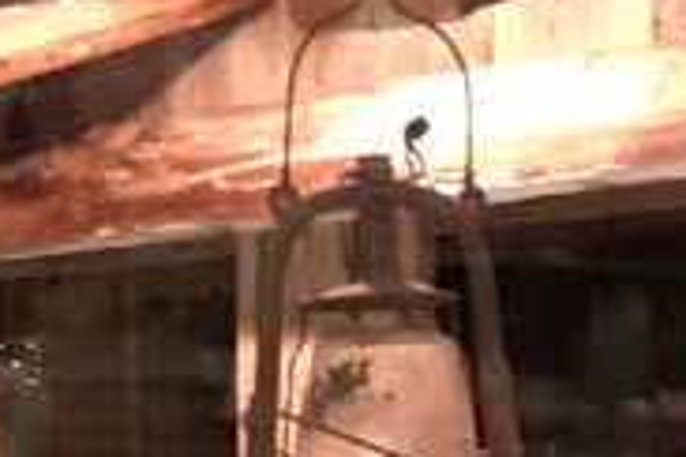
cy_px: 704
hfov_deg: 13.0
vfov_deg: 8.5
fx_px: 2991
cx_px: 75
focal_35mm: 157
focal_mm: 3.6
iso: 500
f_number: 1.9
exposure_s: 1/20
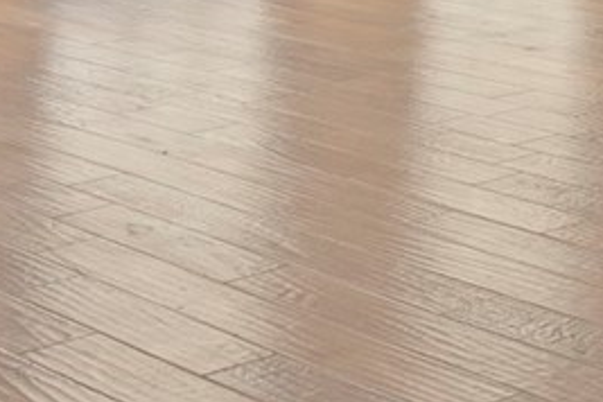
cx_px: 951
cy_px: -396
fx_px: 2043
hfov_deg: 15.3
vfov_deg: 10.4
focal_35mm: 122
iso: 250
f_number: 9
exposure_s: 1/5
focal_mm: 16
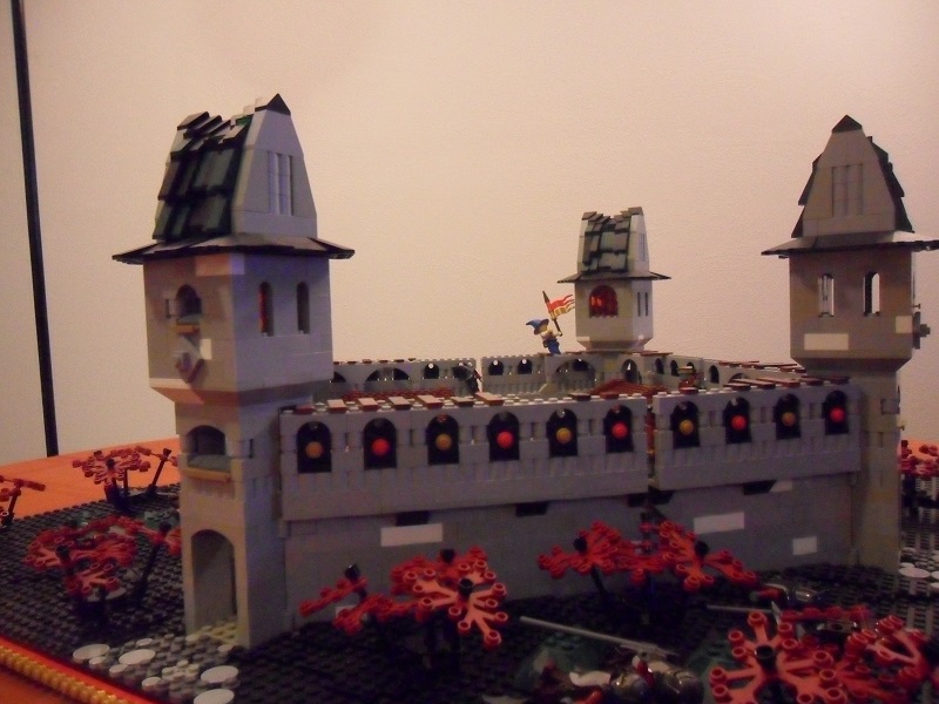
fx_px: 732
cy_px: 352
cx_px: 470
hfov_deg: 65.3
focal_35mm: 27
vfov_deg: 51.4
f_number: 3.5
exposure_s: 1/30
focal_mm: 4.9
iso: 640
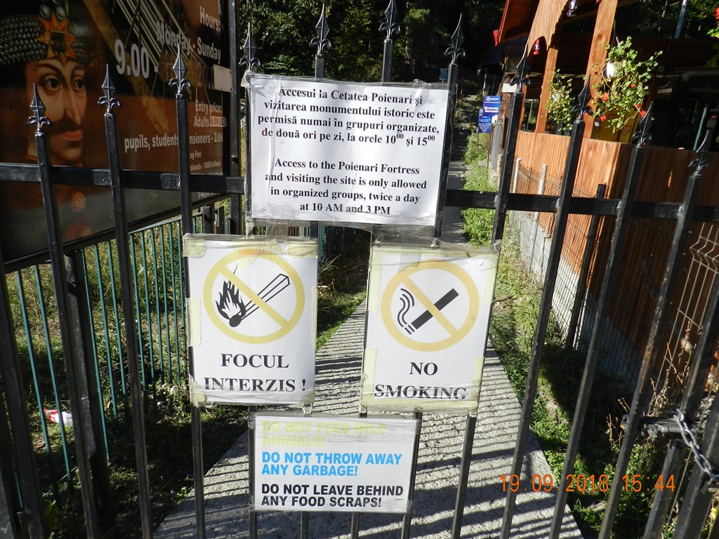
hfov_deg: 73.9
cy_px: 270
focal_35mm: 23
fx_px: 478
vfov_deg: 58.9
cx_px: 360
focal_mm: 4
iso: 160
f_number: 3.4
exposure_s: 1/800
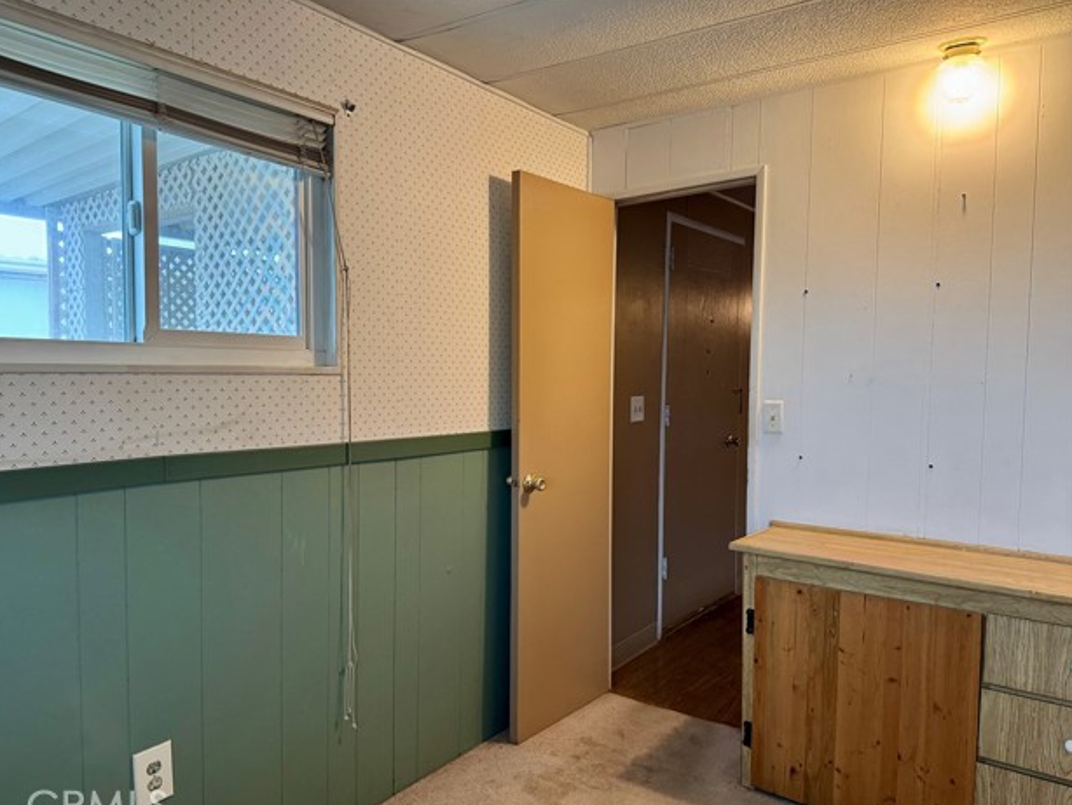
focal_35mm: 25
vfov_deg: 54.9
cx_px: 520
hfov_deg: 69.4
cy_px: 412
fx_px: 775
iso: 250
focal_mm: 6.76
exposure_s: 1/60
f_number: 1.78
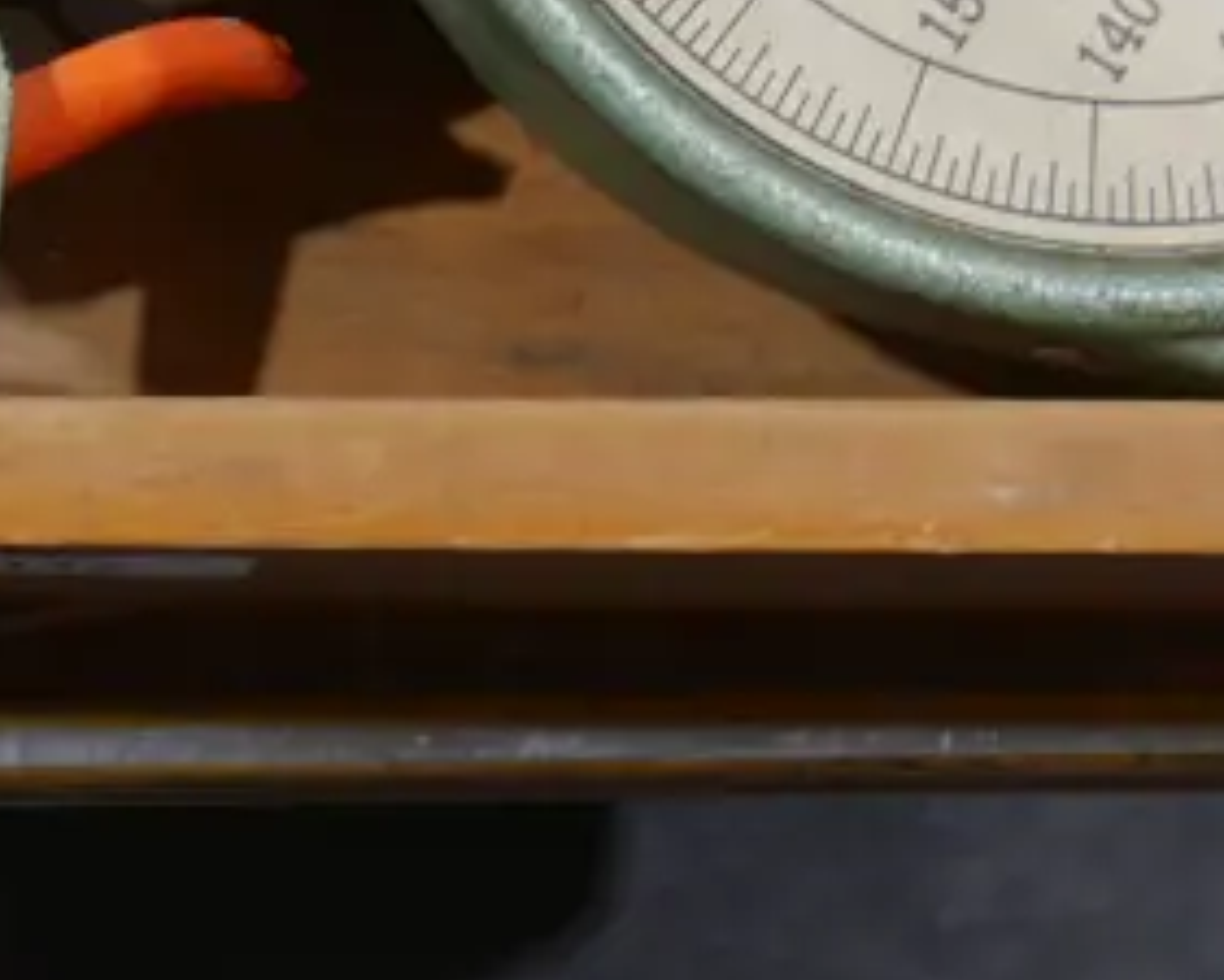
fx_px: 4131
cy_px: -229
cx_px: 327
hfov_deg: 16.8
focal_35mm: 114
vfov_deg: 13.1
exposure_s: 1/60
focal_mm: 16
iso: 250
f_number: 3.6
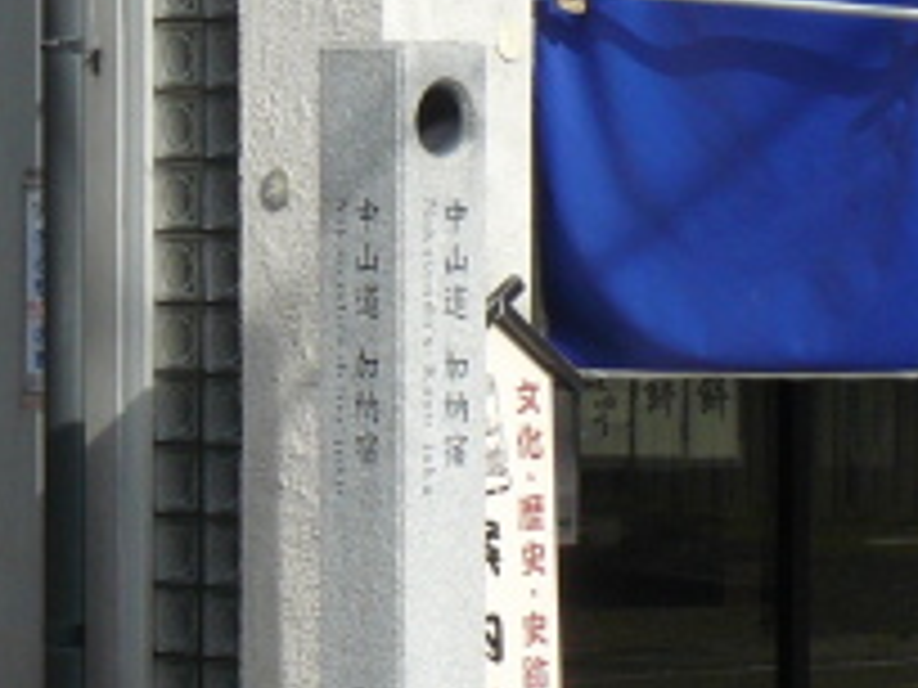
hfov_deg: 7.5
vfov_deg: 5.6
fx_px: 7028
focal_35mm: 265
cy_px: 461
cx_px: 356
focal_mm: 12
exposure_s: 1/400
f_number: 5.6
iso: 100
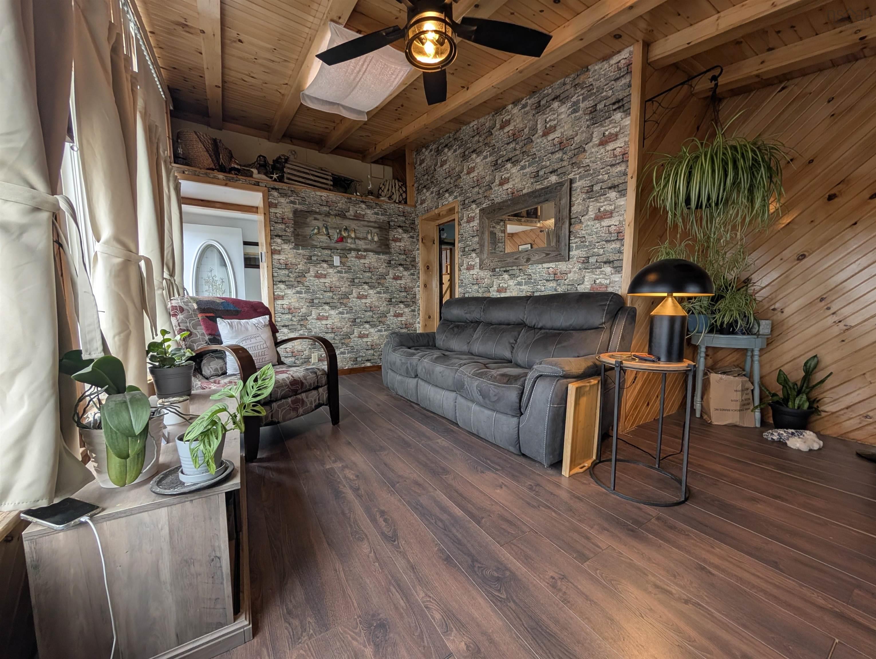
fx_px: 304
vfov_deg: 94.6
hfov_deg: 110.5
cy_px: 330
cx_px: 438
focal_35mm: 12
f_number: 1.7
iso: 63
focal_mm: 2.02
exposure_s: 1/60
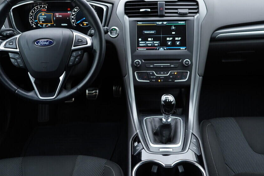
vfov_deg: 30.5
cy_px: 80
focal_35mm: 44
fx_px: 323
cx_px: 125
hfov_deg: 44.5
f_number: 2.8
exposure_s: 1/40
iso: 200
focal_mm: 24
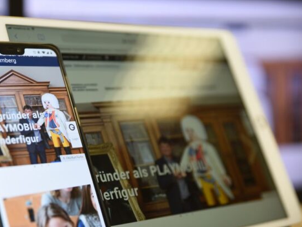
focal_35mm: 88
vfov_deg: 16.8
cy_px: 96
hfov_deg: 22.2
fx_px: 767
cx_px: 95
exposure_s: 1/25
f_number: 2.8
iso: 100
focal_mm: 65
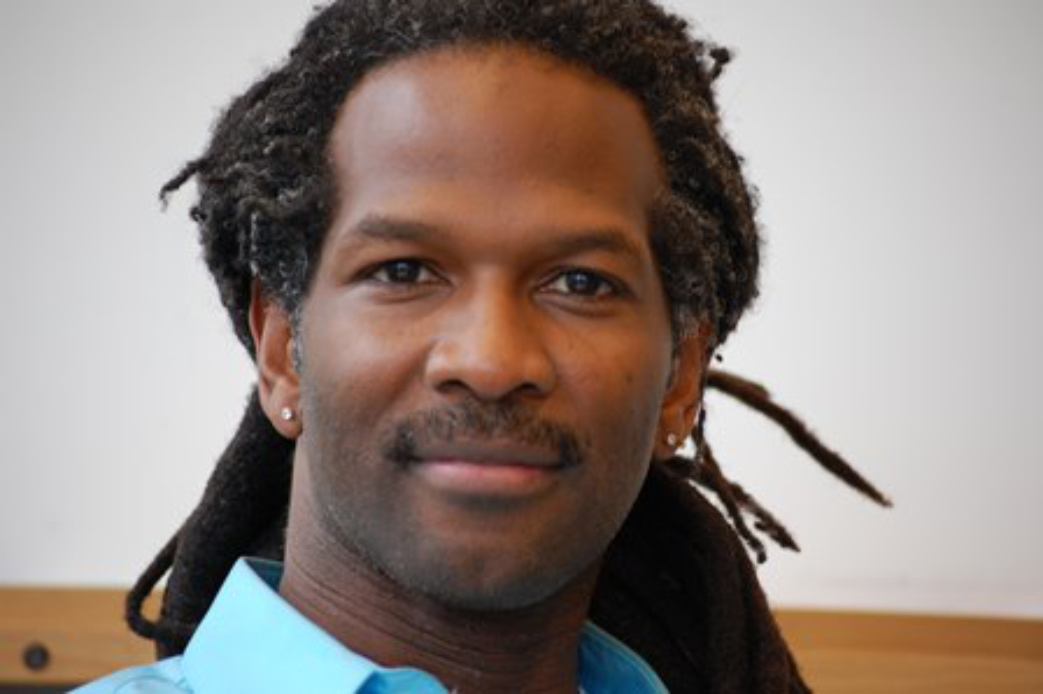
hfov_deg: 11.4
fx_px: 5211
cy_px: 347
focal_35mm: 180
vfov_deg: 7.6
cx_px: 522
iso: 800
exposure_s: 1/100
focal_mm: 120
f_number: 4.8
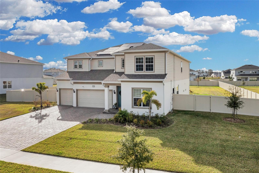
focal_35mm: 28
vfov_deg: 46.4
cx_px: 130
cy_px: 86
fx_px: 201
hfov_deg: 65.5
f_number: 5.6
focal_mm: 10.26
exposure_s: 1/320
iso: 200
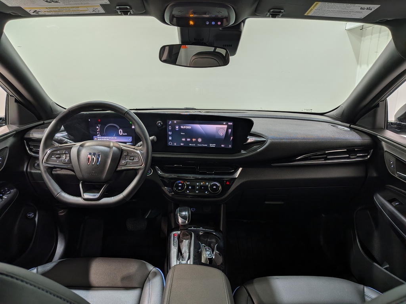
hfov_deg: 71.6
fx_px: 281
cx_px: 203
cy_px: 152
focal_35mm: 24
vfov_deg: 56.8
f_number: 1.7
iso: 29
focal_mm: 4.53
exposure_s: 1/119
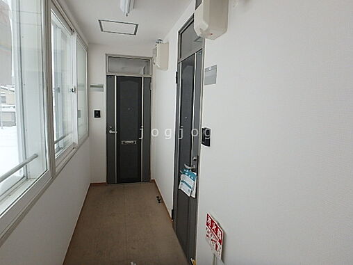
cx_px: 176
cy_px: 132
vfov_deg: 63.4
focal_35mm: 21
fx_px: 214
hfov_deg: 79.0
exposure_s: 1/250
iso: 320
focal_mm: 3.7
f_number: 3.5
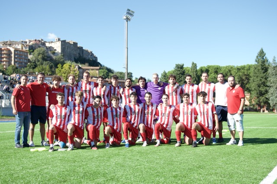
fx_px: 357
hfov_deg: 42.4
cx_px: 138
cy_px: 92
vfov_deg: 28.9
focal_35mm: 46
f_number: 2.8
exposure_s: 1/1600
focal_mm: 31
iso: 200
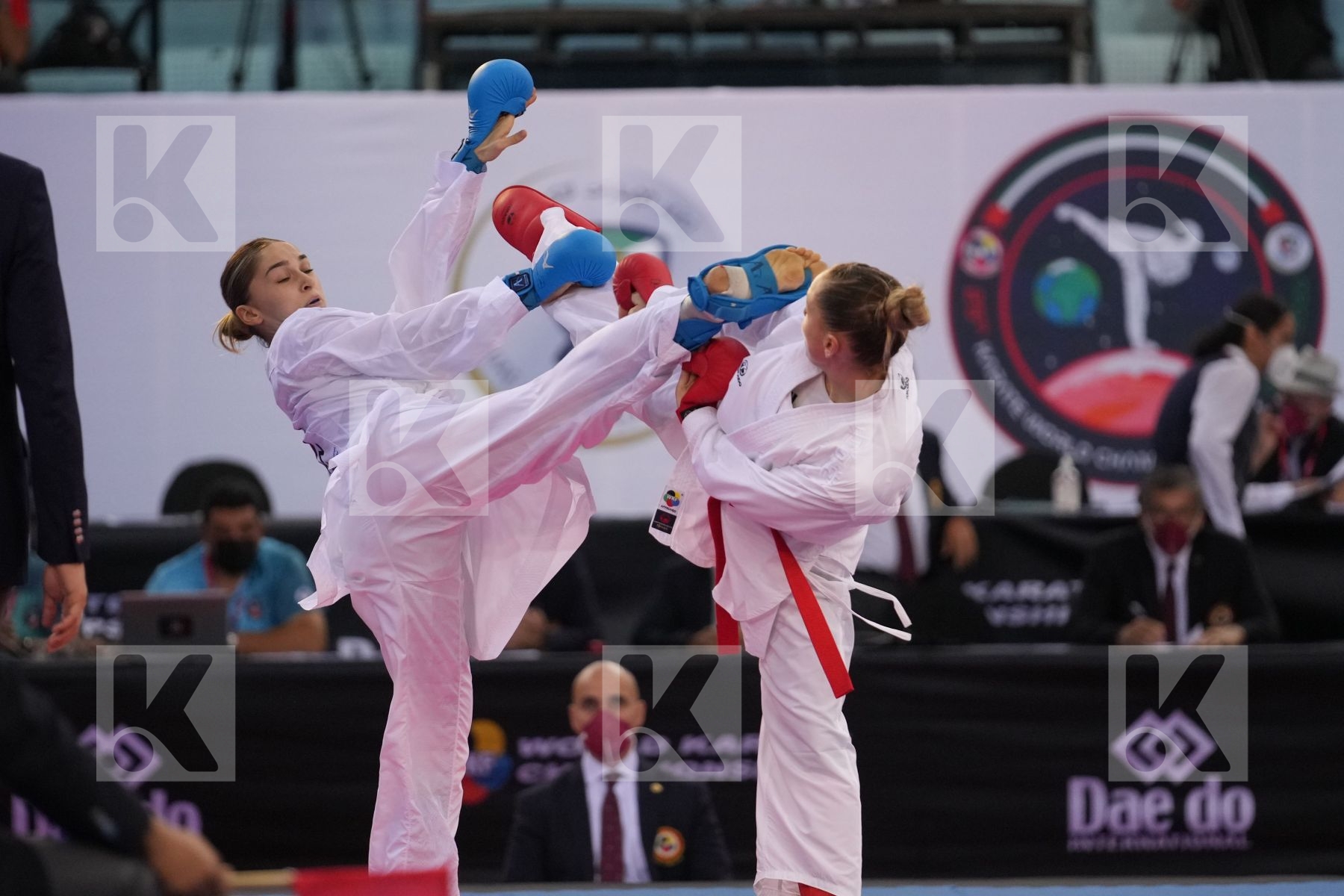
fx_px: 11199
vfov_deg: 4.6
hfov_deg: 6.9
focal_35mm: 300
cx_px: 672
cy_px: 448
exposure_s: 1/1000
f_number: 2.8
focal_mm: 200
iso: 2500
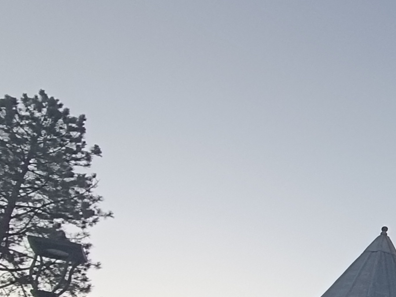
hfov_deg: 26.3
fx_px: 664
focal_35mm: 58
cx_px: 559
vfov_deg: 24.2
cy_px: 292
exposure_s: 1/120
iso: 170
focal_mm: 1.66
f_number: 2.2
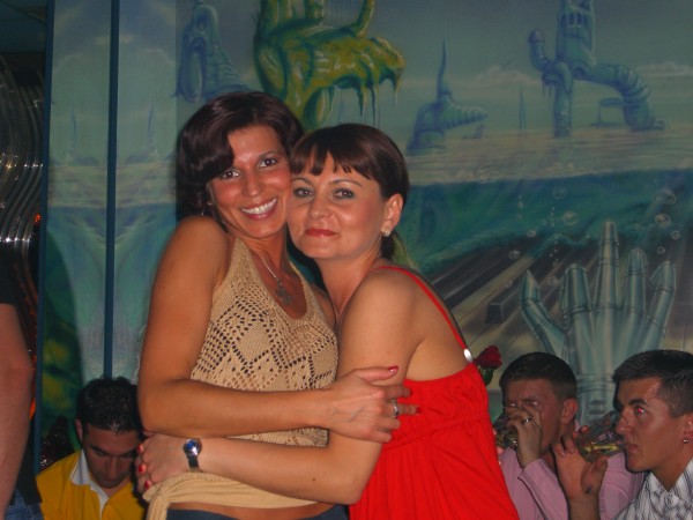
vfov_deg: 21.6
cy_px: 260
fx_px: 1361
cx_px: 346
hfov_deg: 28.6
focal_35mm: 68
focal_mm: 14.2
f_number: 4
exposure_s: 1/60
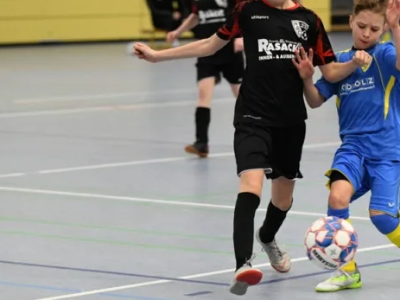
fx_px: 2507
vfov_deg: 6.8
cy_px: 147
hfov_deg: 9.1
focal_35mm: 217
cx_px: 314
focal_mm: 102
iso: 8000
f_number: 2.8
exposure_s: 1/1250
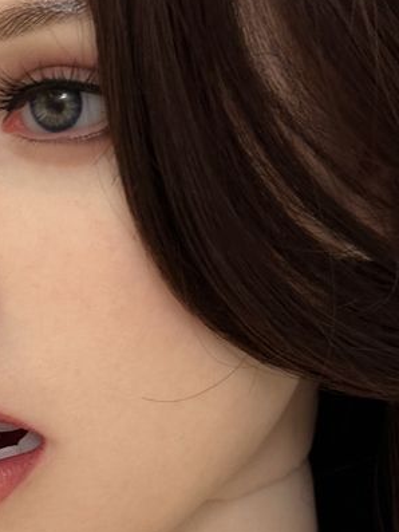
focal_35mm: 161
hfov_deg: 9.2
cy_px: 190
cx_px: -24
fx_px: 2473
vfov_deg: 12.3
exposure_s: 1/50
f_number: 1.78
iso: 250
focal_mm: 6.86
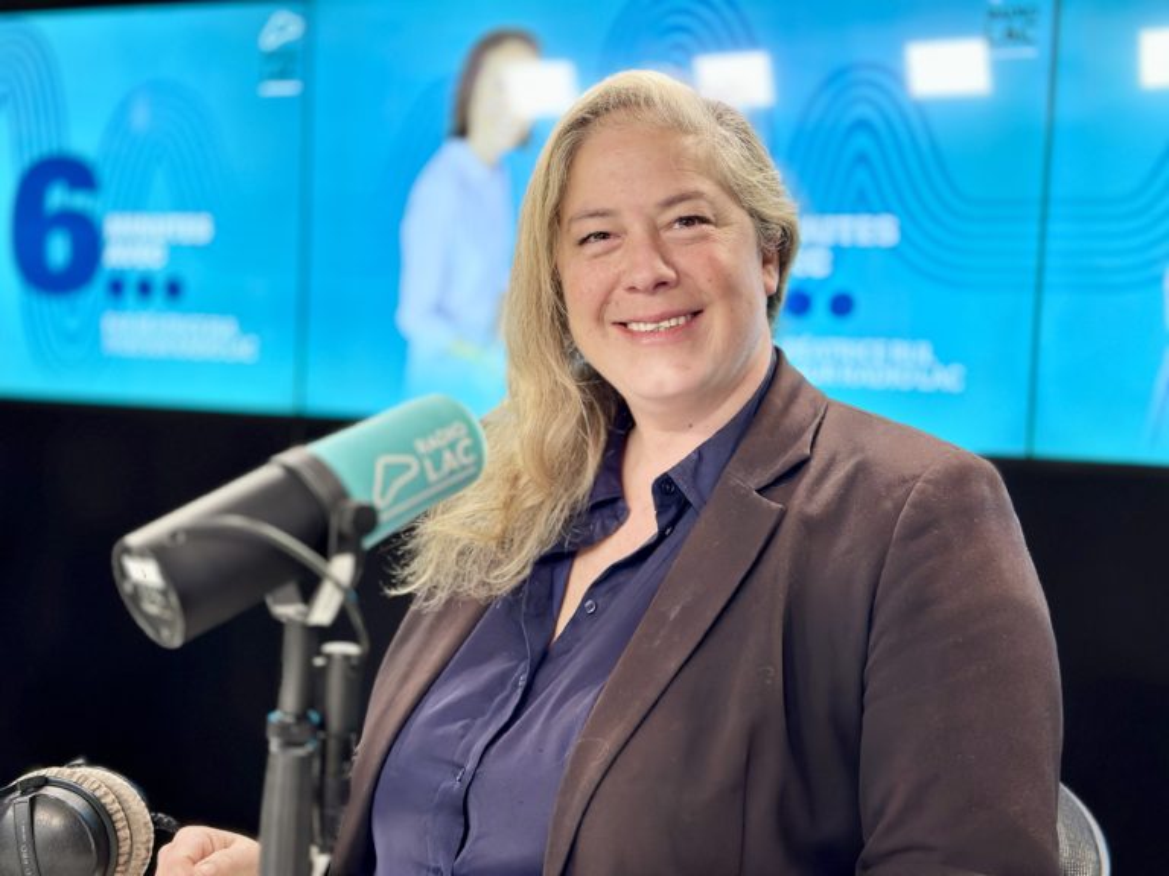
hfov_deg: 39.7
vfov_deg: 30.3
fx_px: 1621
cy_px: 438
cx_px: 584
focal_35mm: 48
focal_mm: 6.86
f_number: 1.78
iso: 125
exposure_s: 1/120
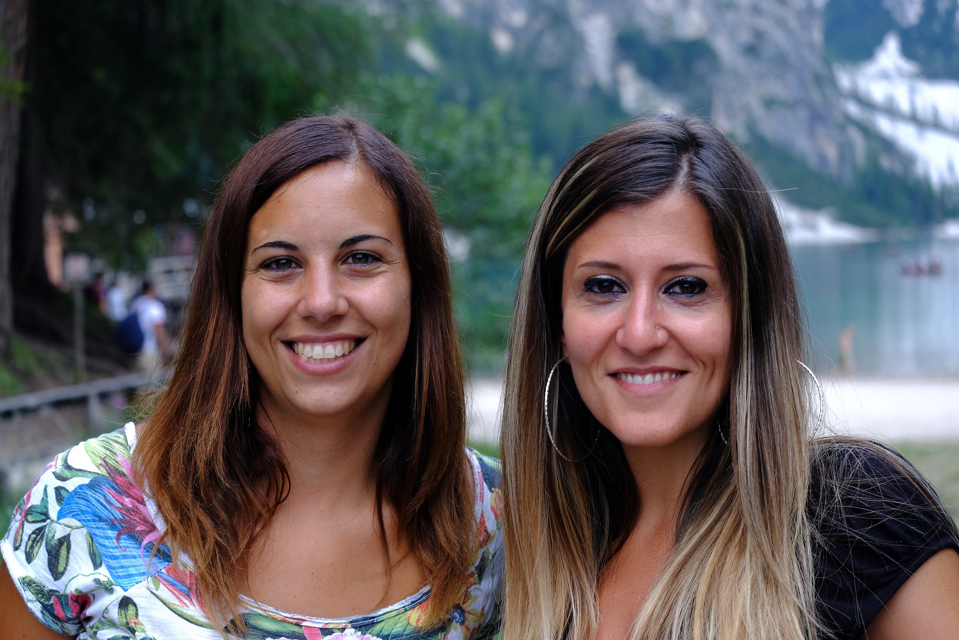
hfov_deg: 26.6
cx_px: 480
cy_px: 323
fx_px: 2025
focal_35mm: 76
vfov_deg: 17.9
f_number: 4.5
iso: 100
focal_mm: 50
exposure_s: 1/40
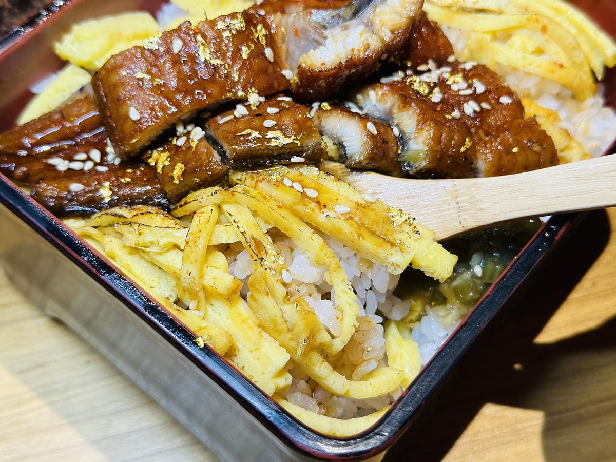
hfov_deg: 39.7
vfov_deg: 30.3
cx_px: 308
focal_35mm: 48
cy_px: 231
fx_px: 854
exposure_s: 1/60
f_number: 1.78
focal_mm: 6.86
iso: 200
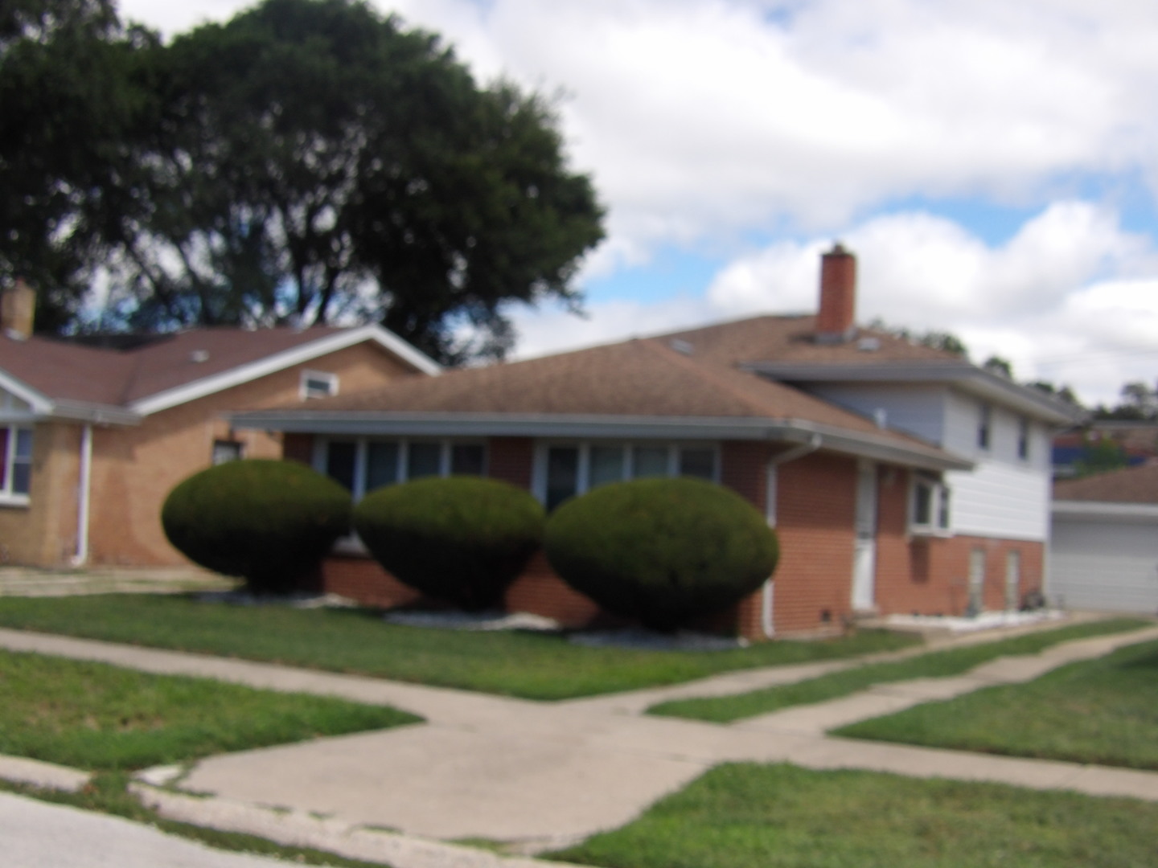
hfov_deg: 41.2
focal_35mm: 46
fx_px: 1539
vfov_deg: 31.5
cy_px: 434
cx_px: 579
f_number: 3.8
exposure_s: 1/727
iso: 100
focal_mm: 8.2
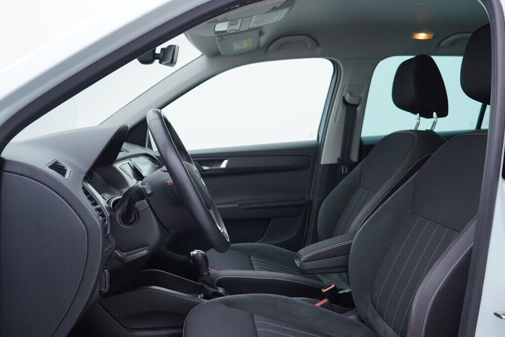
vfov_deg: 36.9
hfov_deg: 53.1
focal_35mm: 36
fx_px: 505
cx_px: 252
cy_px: 168
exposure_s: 1/50
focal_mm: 24
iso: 125
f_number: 3.2
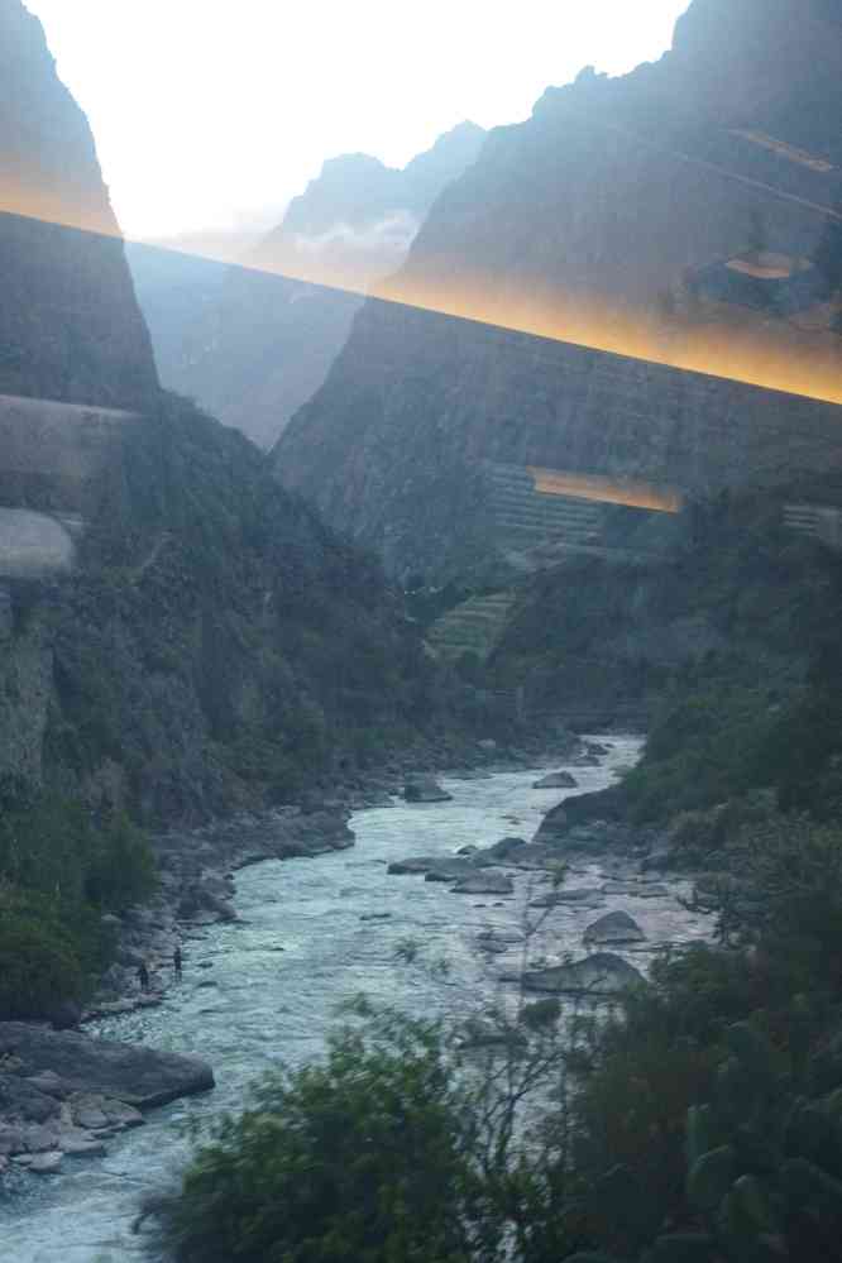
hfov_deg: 20.2
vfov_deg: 29.9
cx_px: 421
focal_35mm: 68
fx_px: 2368
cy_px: 632
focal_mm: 45
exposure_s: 1/80
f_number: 7.1
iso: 3200
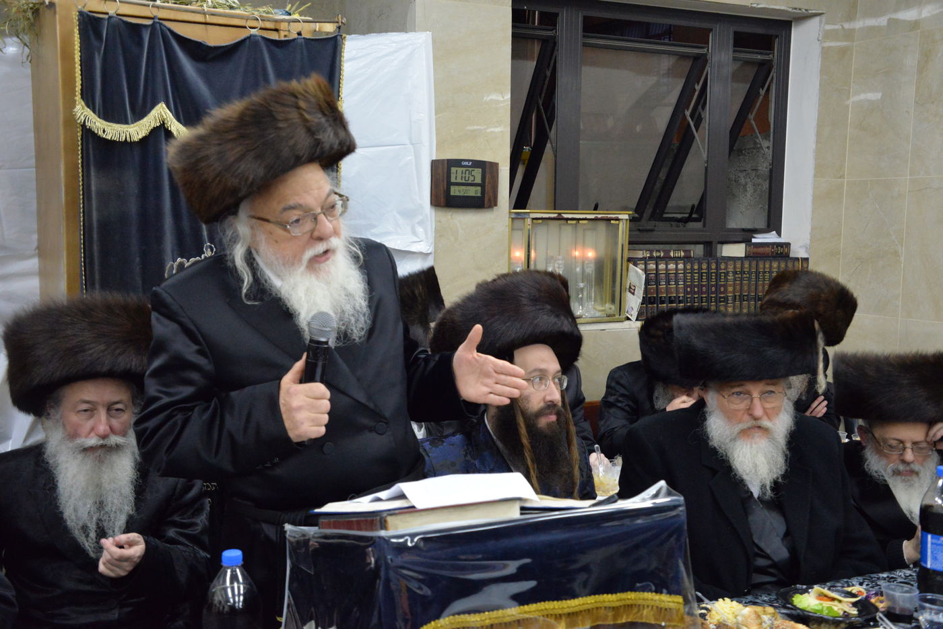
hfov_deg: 46.4
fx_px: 1100
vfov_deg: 31.9
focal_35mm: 42
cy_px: 314
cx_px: 472
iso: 6400
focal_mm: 42
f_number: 5.6
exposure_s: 1/125
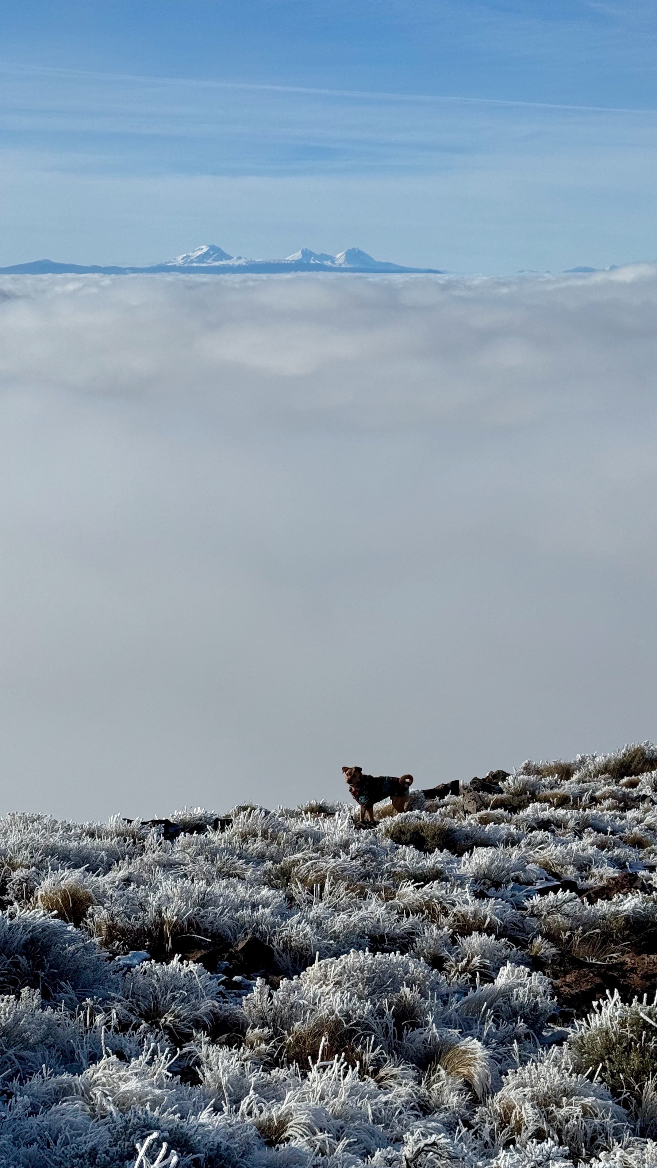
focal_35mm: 53
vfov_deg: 39.2
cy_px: 578
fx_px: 1641
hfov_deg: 22.6
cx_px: 336
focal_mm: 6.76
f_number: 1.78
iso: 64
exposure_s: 1/10526
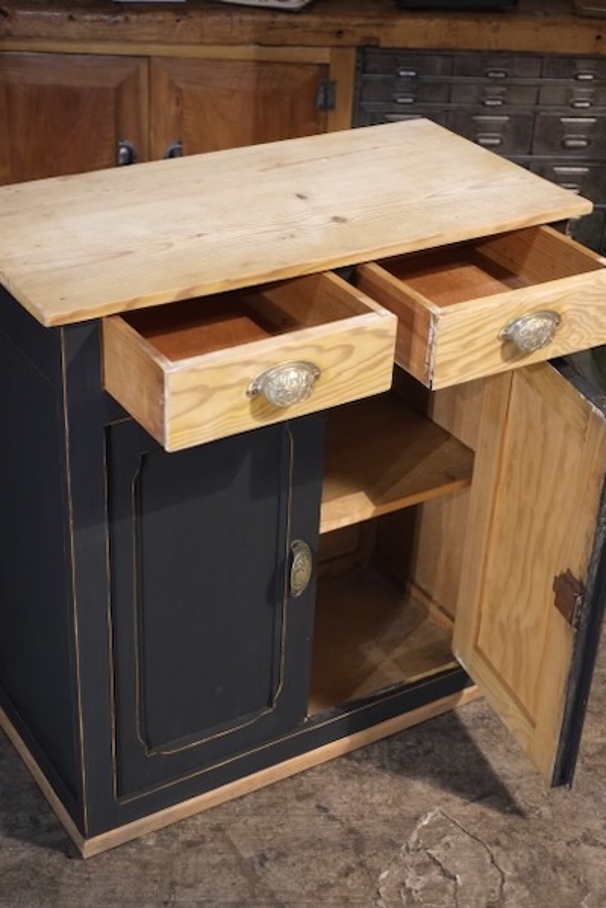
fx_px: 1338
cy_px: 454
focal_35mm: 53
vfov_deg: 37.5
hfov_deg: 25.5
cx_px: 303
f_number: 4
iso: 3200
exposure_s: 1/125
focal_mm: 35
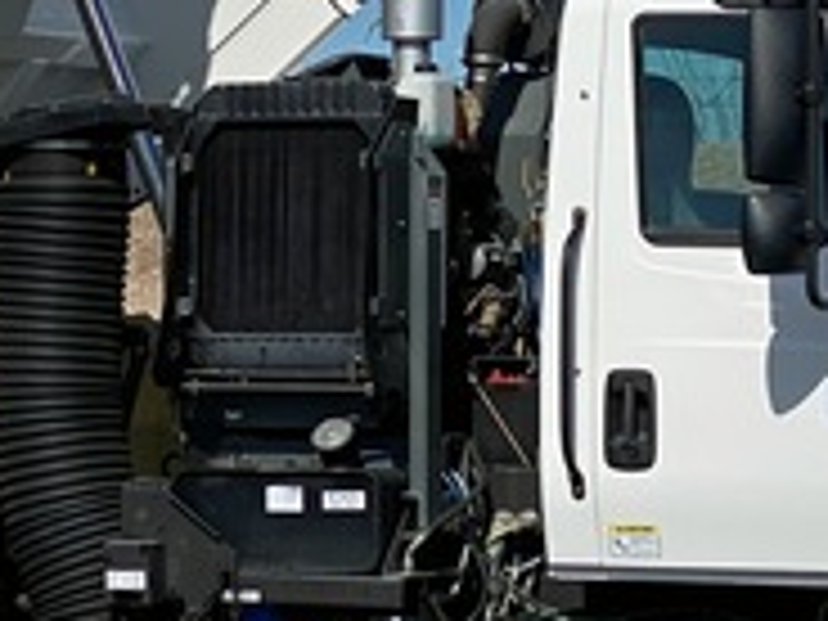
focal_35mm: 221
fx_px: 5286
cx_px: 472
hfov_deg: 9.0
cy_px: -200
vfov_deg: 6.7
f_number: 2
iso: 20
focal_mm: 6
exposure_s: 1/3690
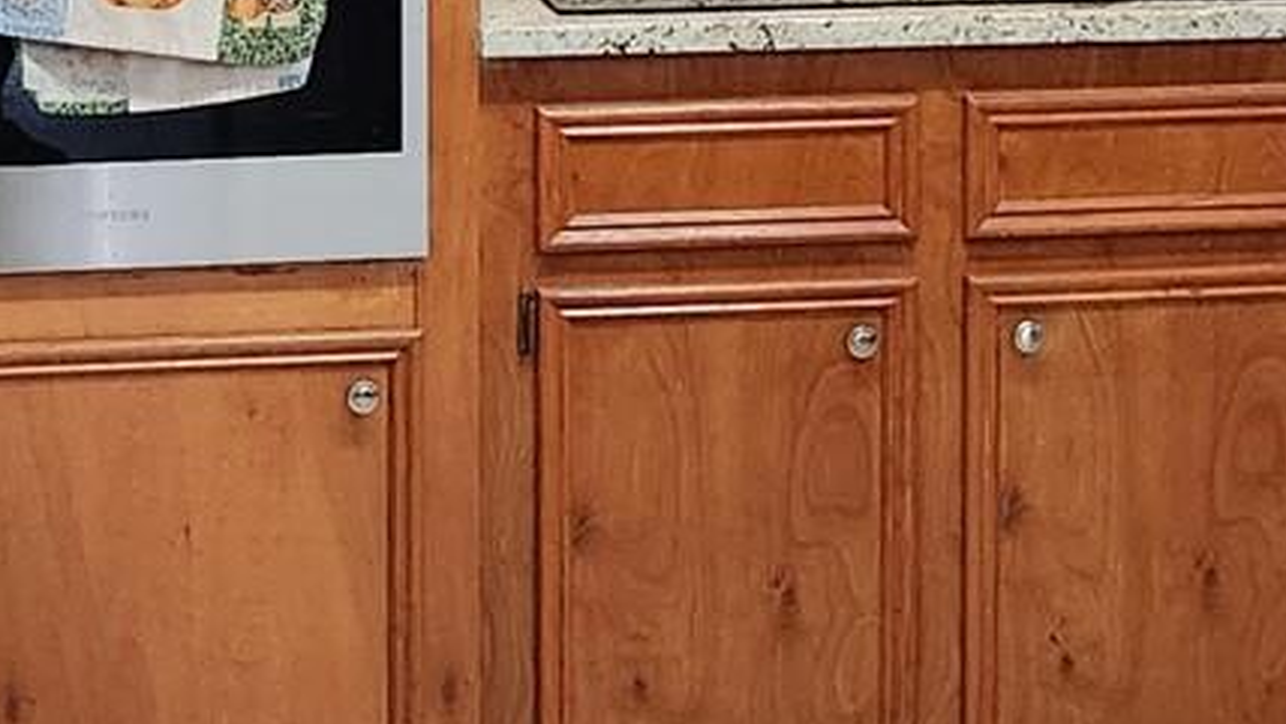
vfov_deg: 9.9
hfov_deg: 17.8
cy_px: -300
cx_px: 757
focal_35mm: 120
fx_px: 4093
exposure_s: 1/120
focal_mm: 5.4
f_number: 1.8
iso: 640
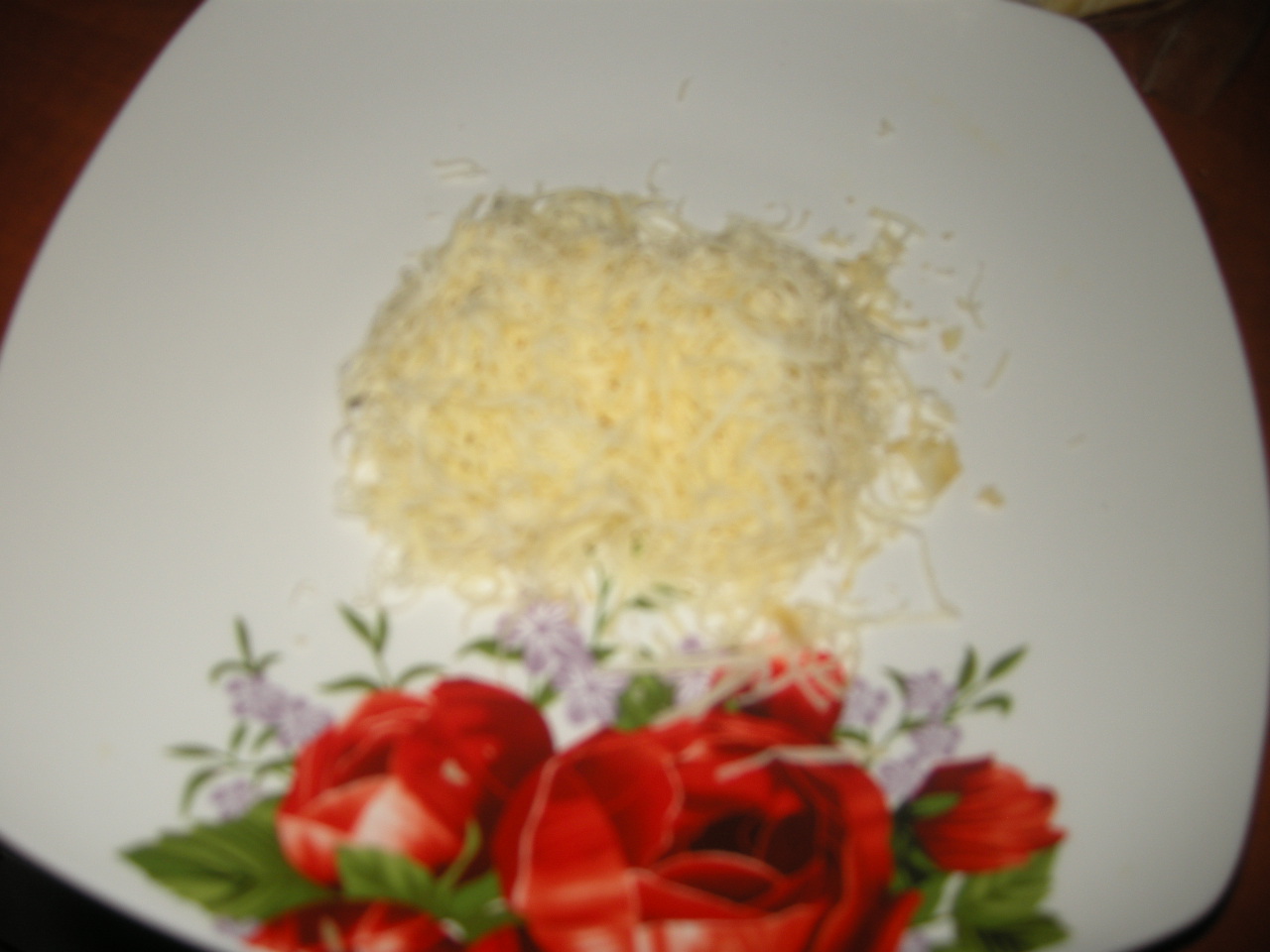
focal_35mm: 35
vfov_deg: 40.7
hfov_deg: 52.6
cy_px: 476
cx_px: 635
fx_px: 1284
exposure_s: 1/60
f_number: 2.7
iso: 64
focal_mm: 7.5
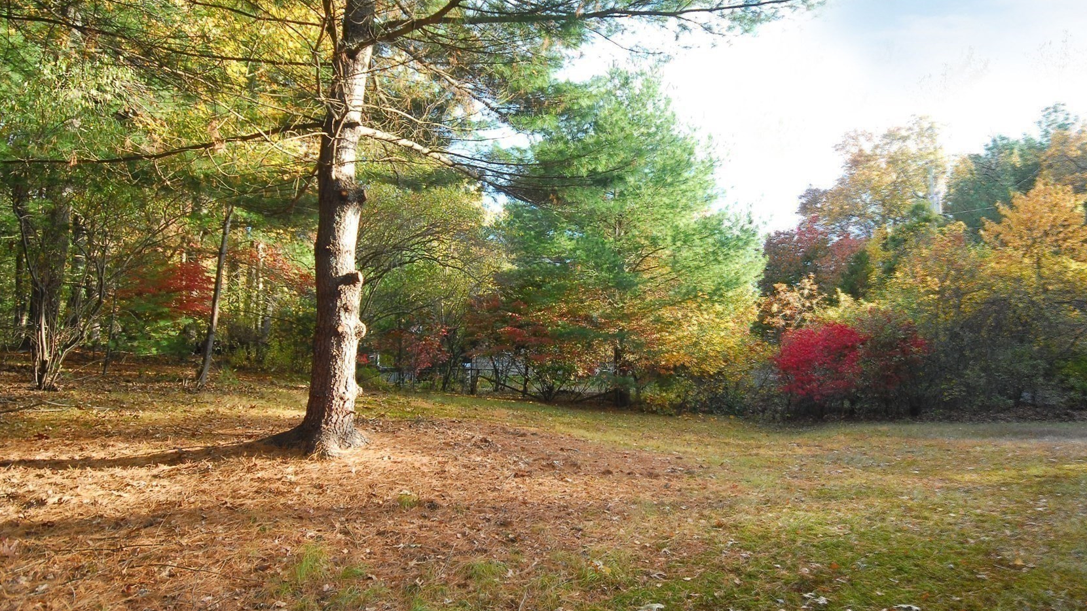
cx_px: 623
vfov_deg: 50.8
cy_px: 303
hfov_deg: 79.9
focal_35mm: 22
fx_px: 643
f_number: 6.3
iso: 400
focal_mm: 11.5
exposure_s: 1/100
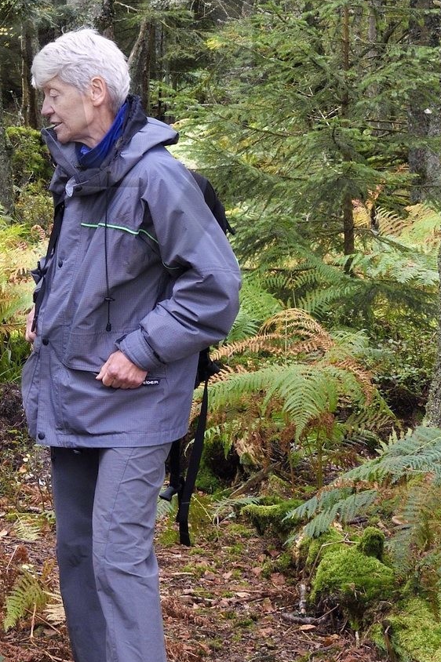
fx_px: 2409
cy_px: 43
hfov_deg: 10.3
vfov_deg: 15.4
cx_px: -113
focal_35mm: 131
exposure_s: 1/60
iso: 800
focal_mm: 46
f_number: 13
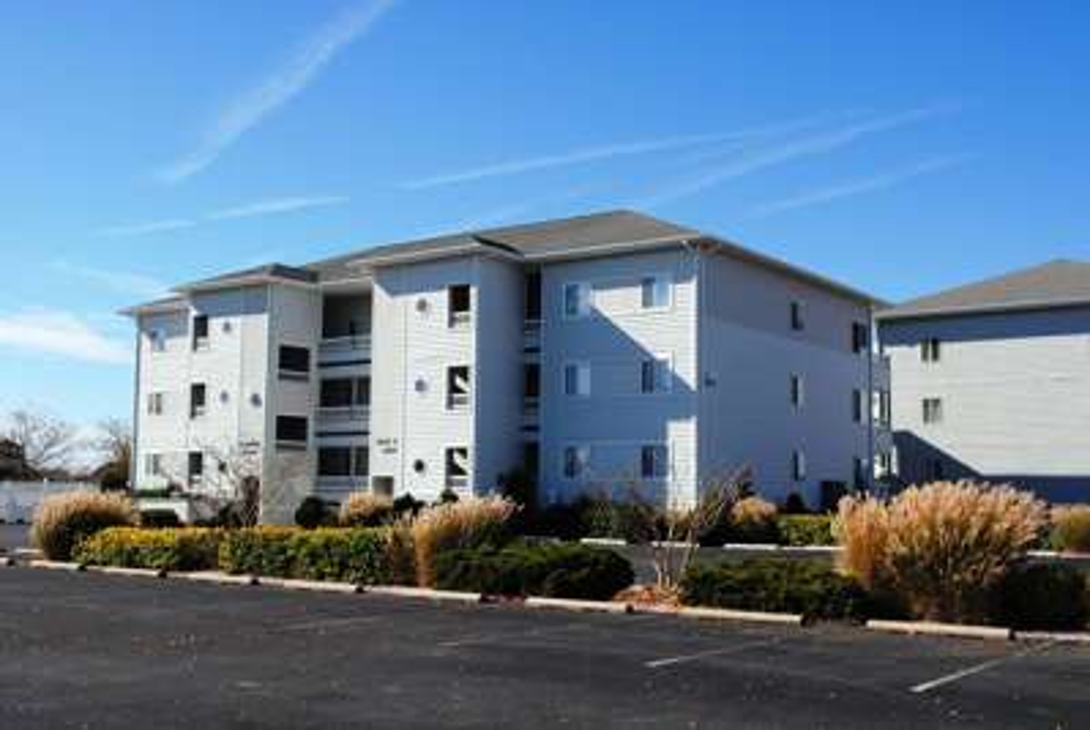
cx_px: 545
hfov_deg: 49.5
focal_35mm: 39
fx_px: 1182
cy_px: 365
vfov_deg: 34.3
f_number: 9
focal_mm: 26
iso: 100
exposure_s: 1/320
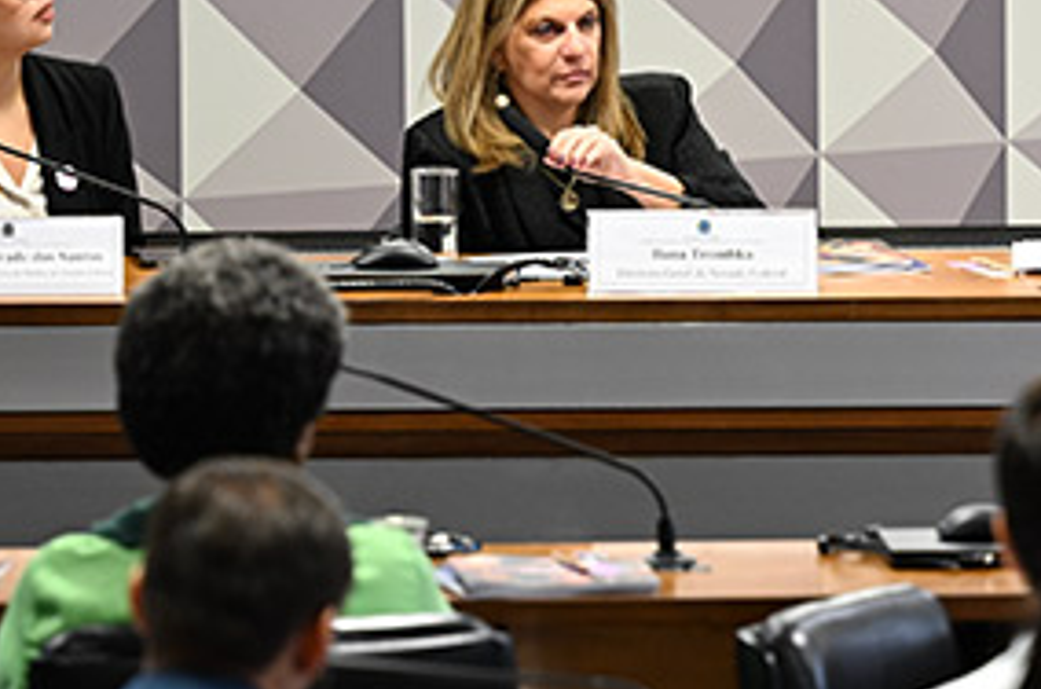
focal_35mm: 364
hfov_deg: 5.7
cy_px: 187
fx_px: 10502
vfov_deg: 3.8
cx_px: 1188
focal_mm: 120
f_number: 2.8
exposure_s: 1/100
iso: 1000
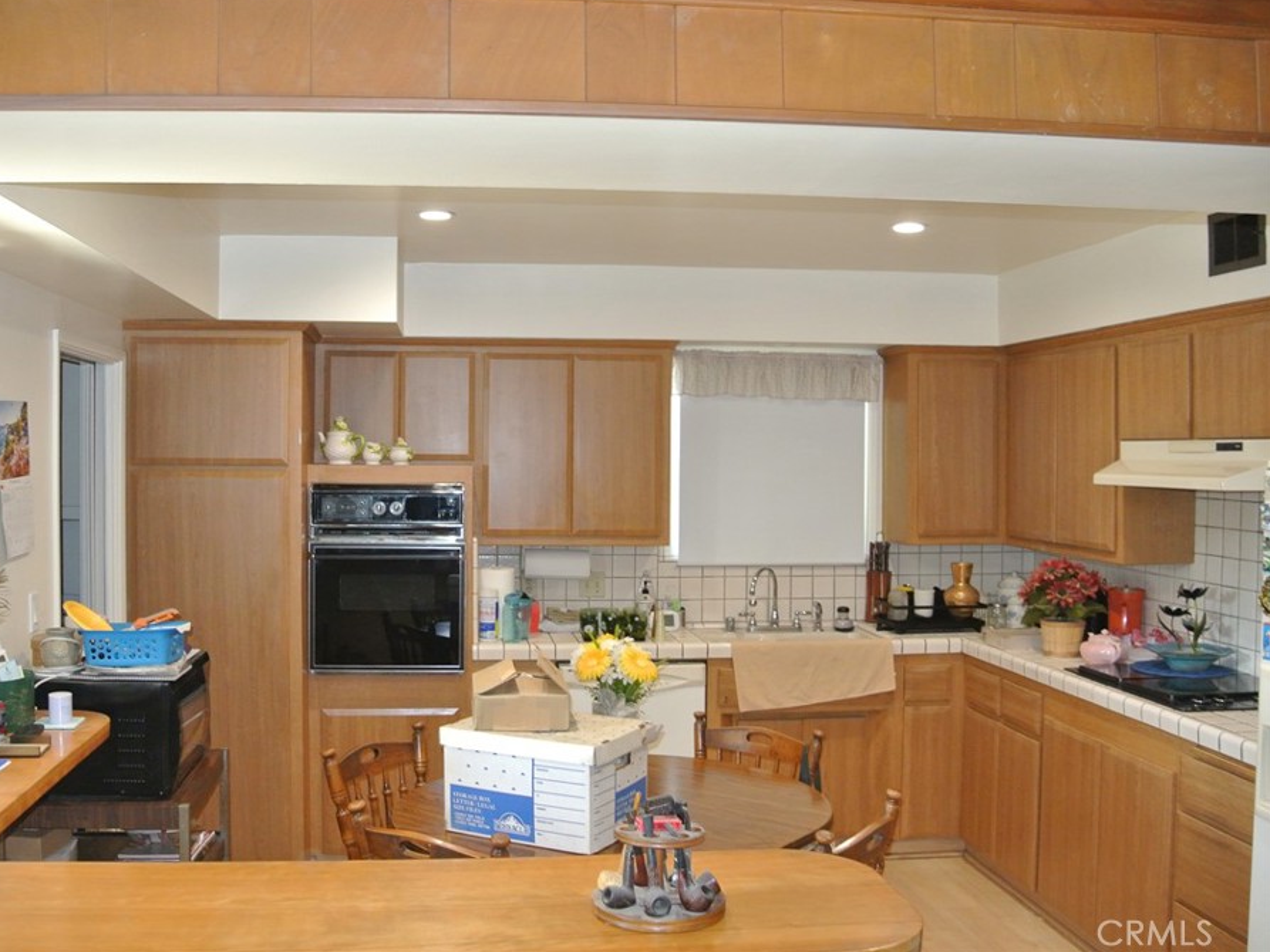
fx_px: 1174
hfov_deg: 56.6
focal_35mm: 32
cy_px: 467
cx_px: 546
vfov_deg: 44.2
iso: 720
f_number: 3.5
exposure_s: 1/60
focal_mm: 11
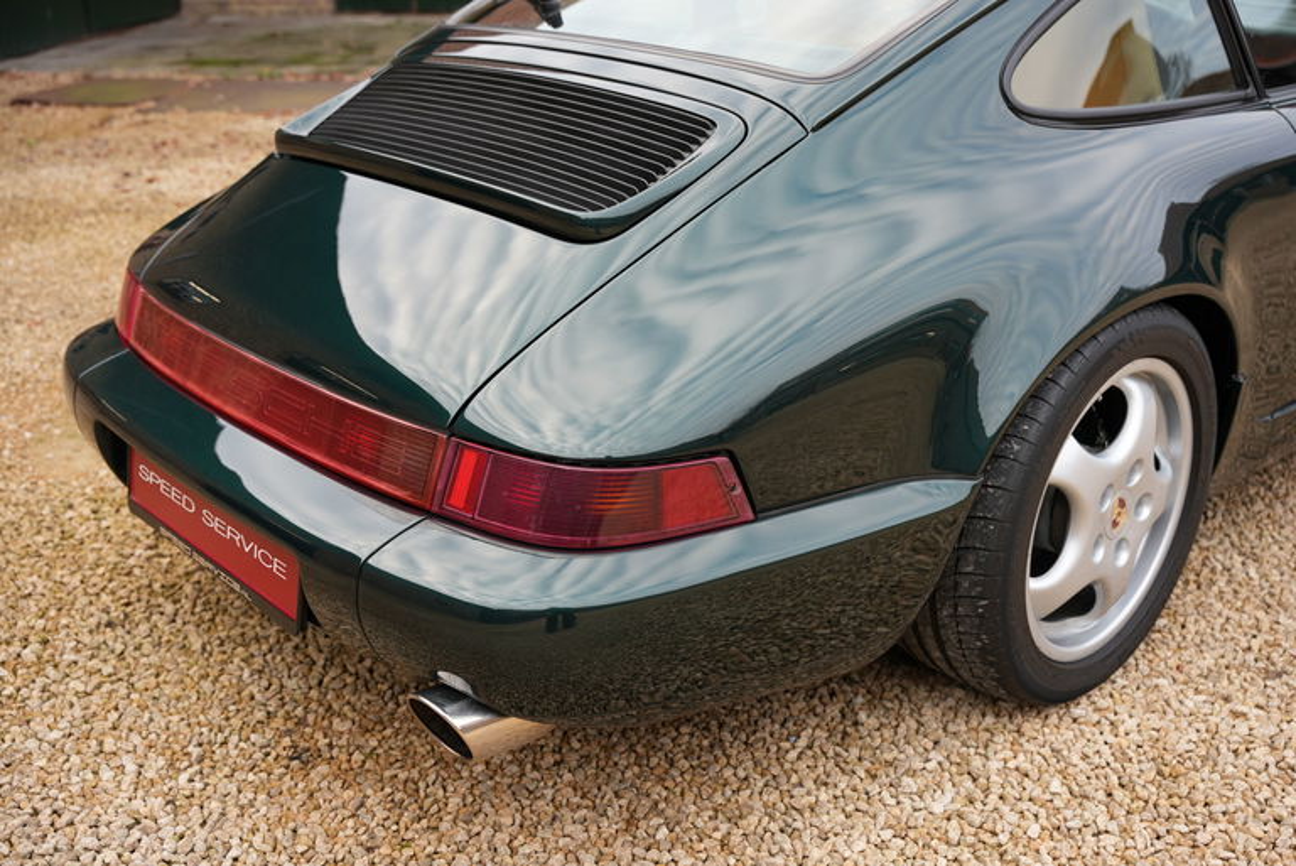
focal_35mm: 38
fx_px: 1380
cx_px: 648
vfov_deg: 34.8
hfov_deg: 50.3
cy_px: 433
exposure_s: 1/160
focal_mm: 38.3
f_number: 4
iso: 320
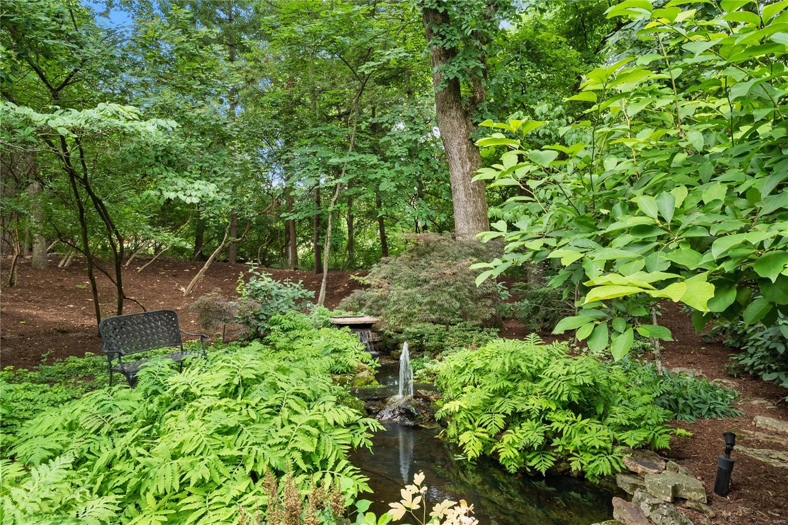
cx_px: 394
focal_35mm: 22
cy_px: 262
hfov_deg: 78.6
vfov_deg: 57.2
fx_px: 481
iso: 400
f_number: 8
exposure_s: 1/25
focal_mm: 11
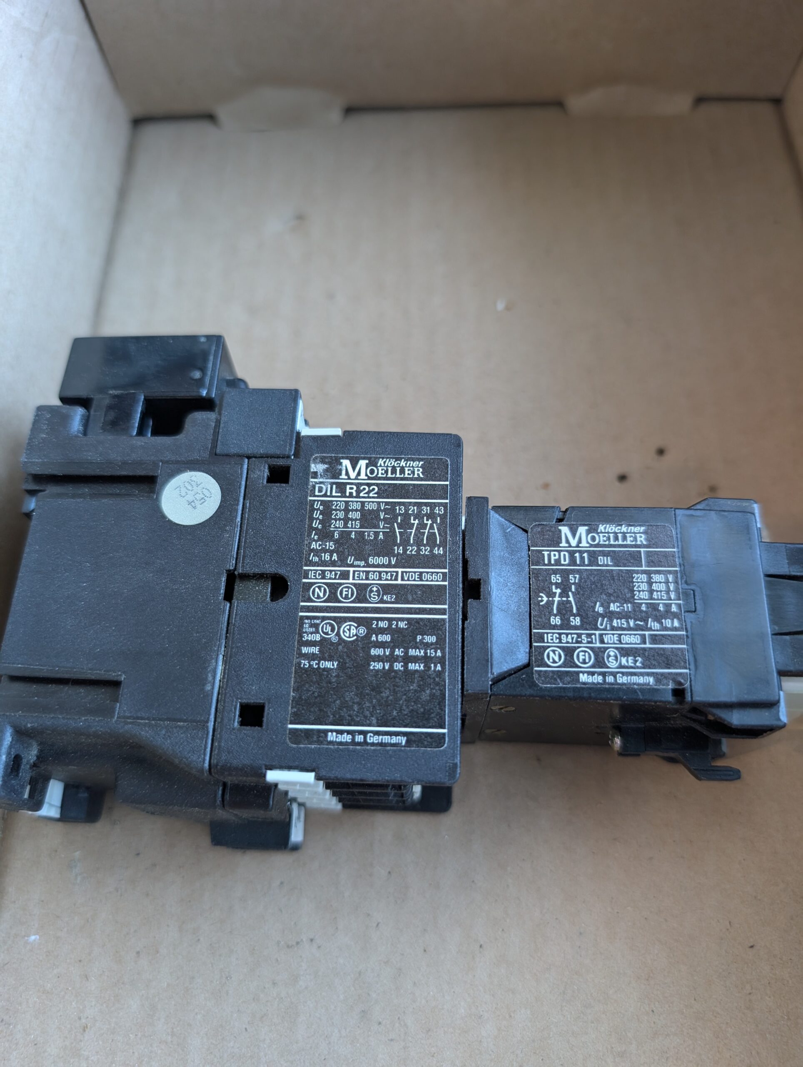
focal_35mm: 24
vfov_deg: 71.5
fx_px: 740
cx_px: 402
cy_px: 534
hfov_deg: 56.9
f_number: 1.68
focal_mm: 6.9
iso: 252
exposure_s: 1/58.7
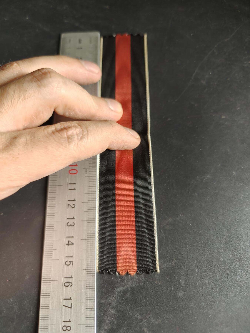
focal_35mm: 23
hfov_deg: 58.9
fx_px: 221
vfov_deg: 73.9
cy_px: 166
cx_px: 125
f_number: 1.6
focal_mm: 6.06
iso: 640
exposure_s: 1/100
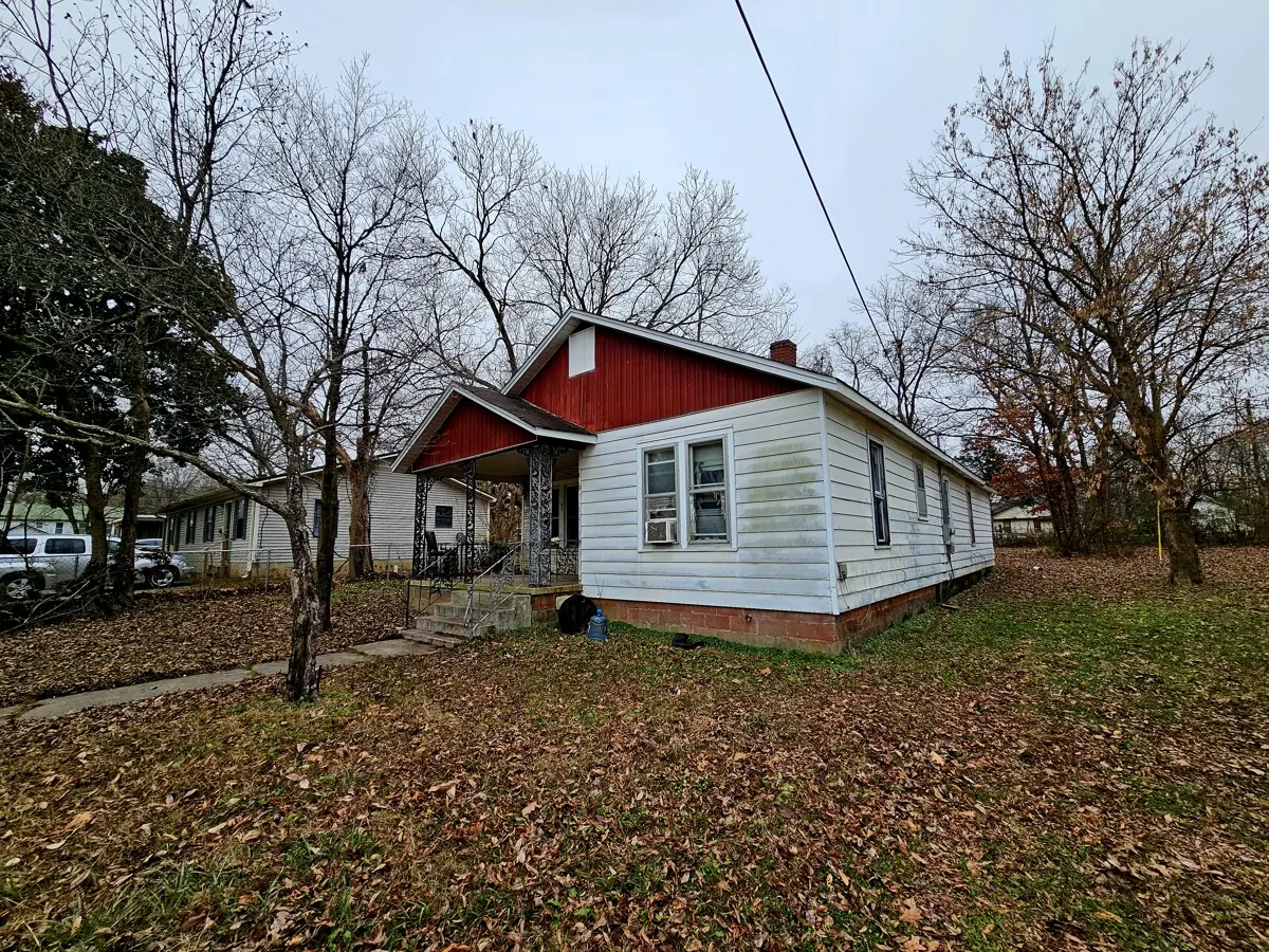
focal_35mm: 13
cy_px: 476
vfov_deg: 89.9
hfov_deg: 106.2
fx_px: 477
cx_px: 634
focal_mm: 2.2
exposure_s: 1/417
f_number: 2.2
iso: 50
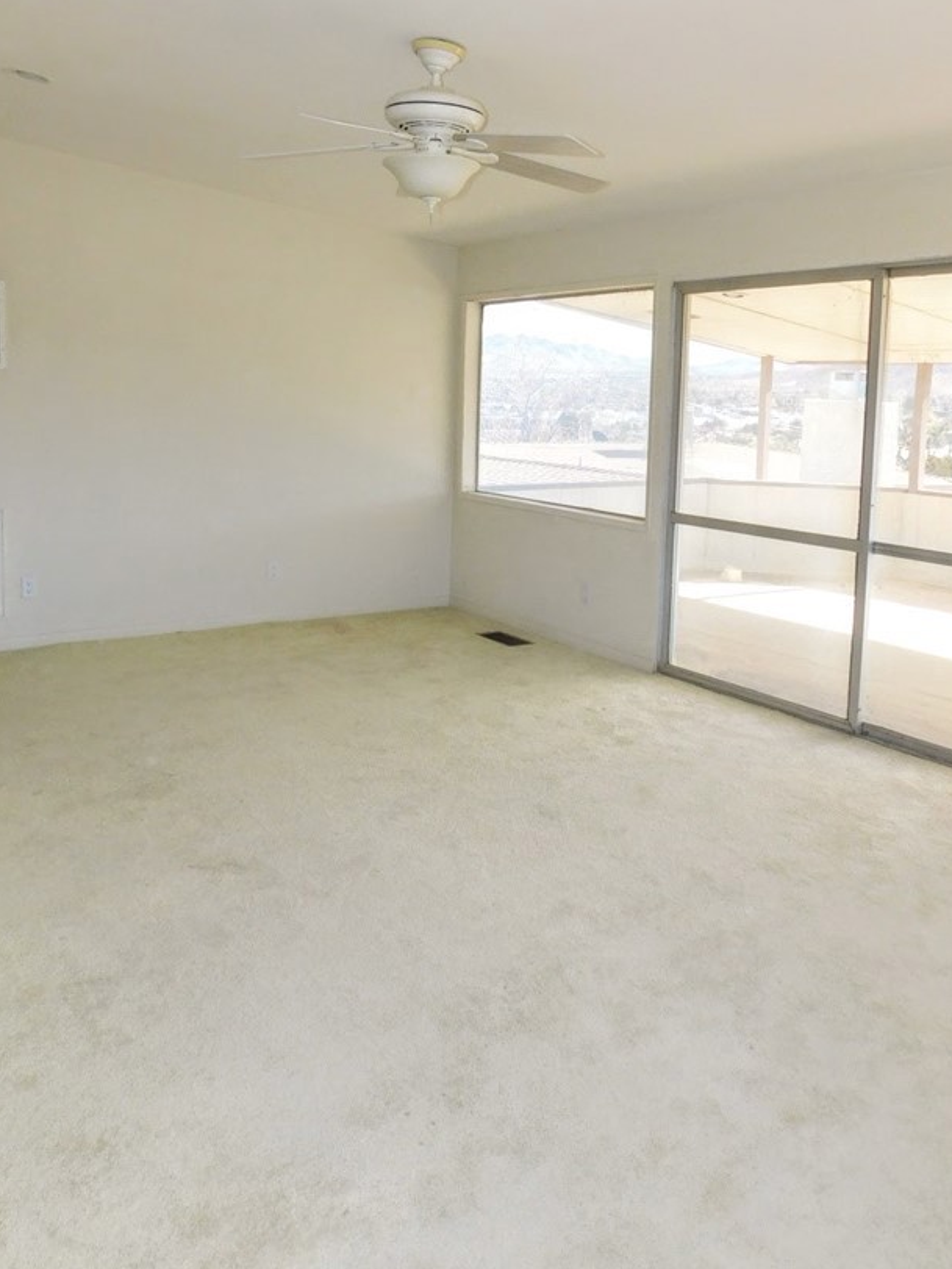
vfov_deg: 61.1
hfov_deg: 48.2
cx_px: 521
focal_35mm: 29
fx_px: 1063
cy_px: 506
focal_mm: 4
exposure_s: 1/400
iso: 125
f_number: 3
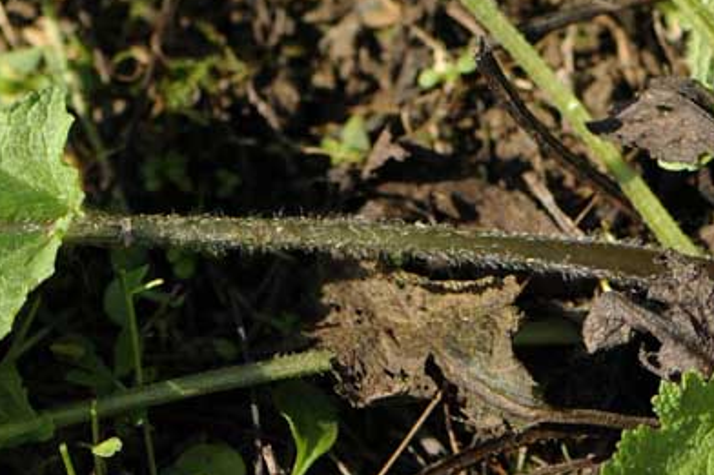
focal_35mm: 482
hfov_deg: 4.3
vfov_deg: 2.9
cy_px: 14
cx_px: -239
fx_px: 9546
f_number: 4
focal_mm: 105
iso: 400
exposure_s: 1/2000
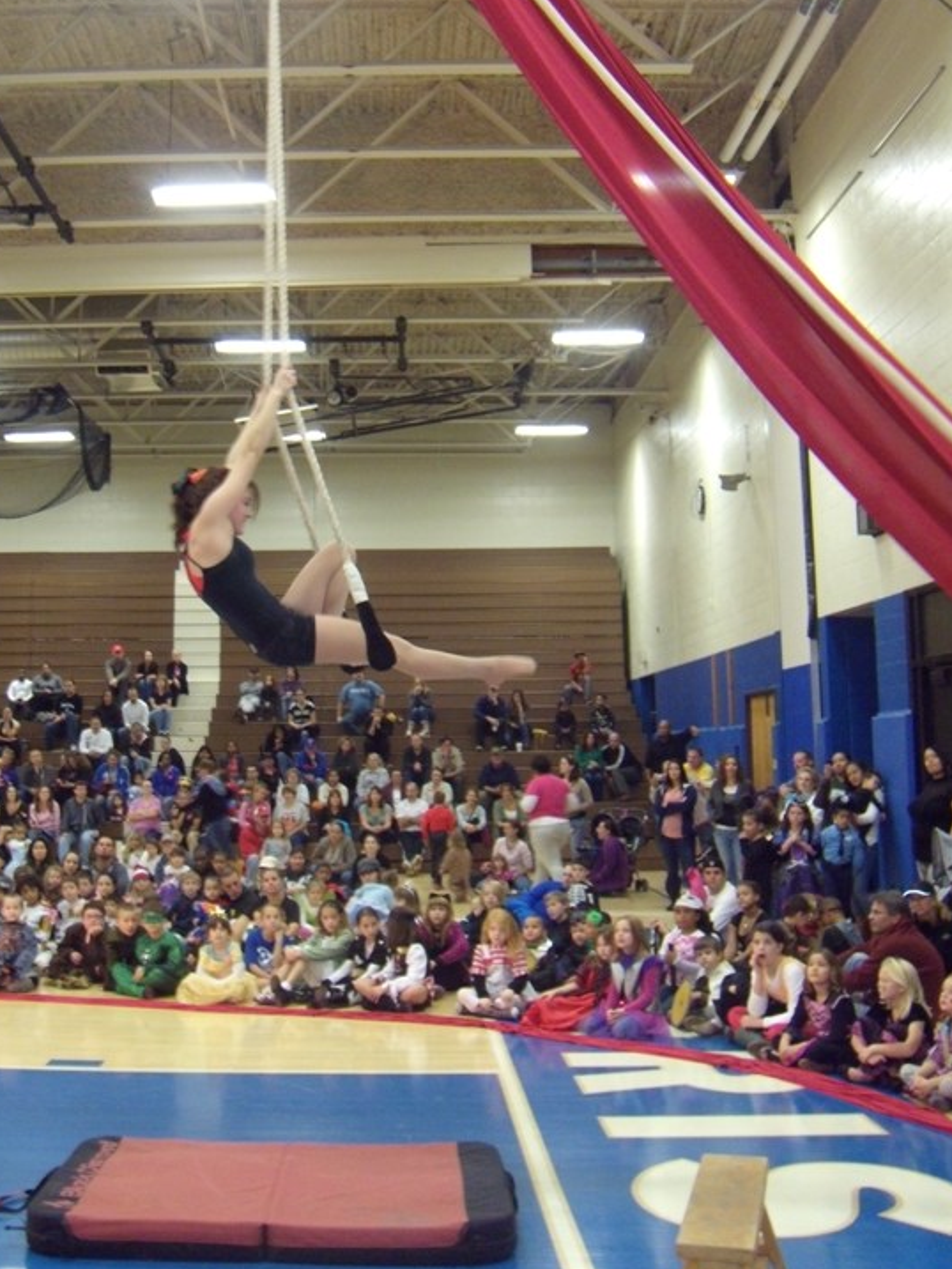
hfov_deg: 35.5
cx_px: 287
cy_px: 526
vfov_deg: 46.6
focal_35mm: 40
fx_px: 1466
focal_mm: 6
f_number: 2.8
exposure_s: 1/30
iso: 400
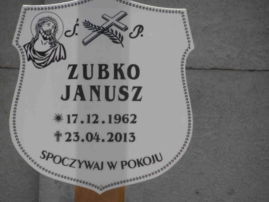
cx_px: 134
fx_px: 1865
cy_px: 101
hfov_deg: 8.2
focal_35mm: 240
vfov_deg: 6.2
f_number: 5.7
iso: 80
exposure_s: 1/400
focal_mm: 42.54
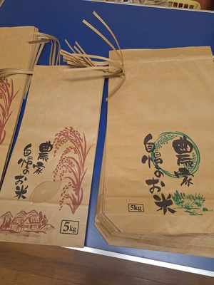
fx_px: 190
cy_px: 142
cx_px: 107
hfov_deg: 58.9
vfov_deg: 73.9
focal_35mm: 23
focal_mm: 5.54
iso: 200
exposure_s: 1/40
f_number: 1.8
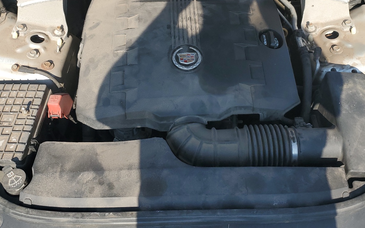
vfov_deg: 32.3
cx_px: 189
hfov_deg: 50.4
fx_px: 388
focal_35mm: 39
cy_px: 63
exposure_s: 1/1667
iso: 50
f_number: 1.5
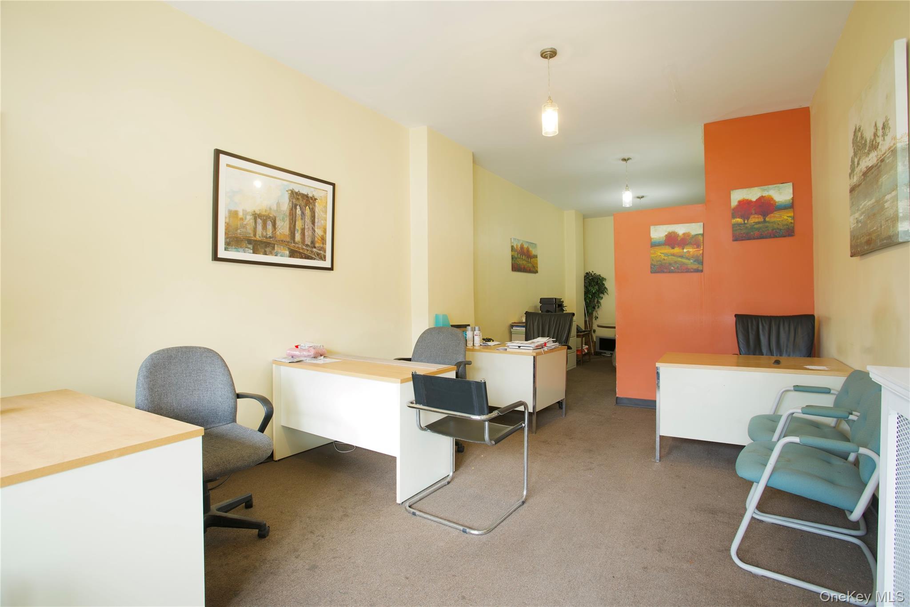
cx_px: 455
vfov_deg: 70.4
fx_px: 430
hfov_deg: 93.3
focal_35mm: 17
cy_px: 304
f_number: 8
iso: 100
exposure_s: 1.3
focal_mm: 17
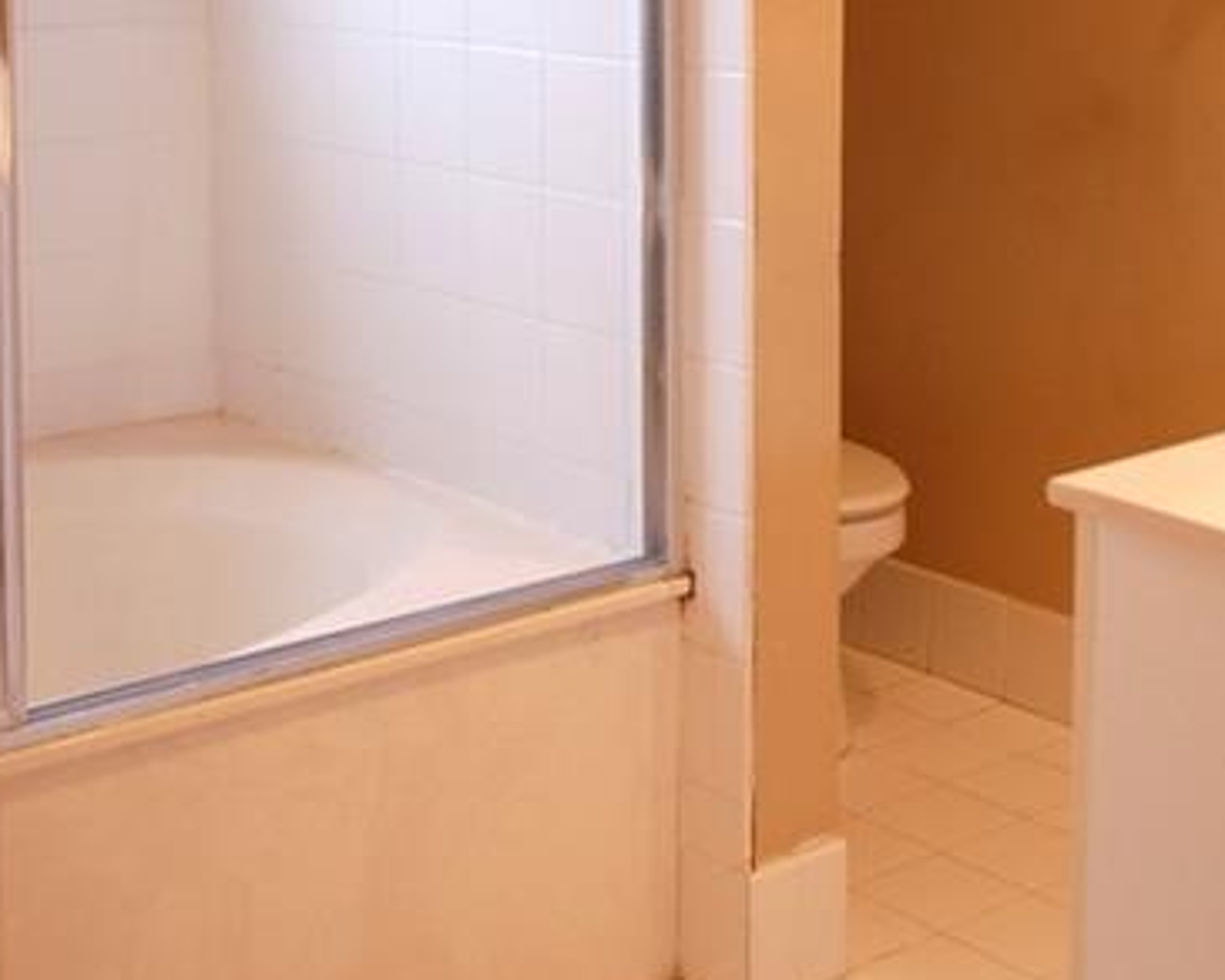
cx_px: 814
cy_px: -3
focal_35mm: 65
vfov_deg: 22.6
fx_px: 2357
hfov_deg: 28.9
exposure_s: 1/60
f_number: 4
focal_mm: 22
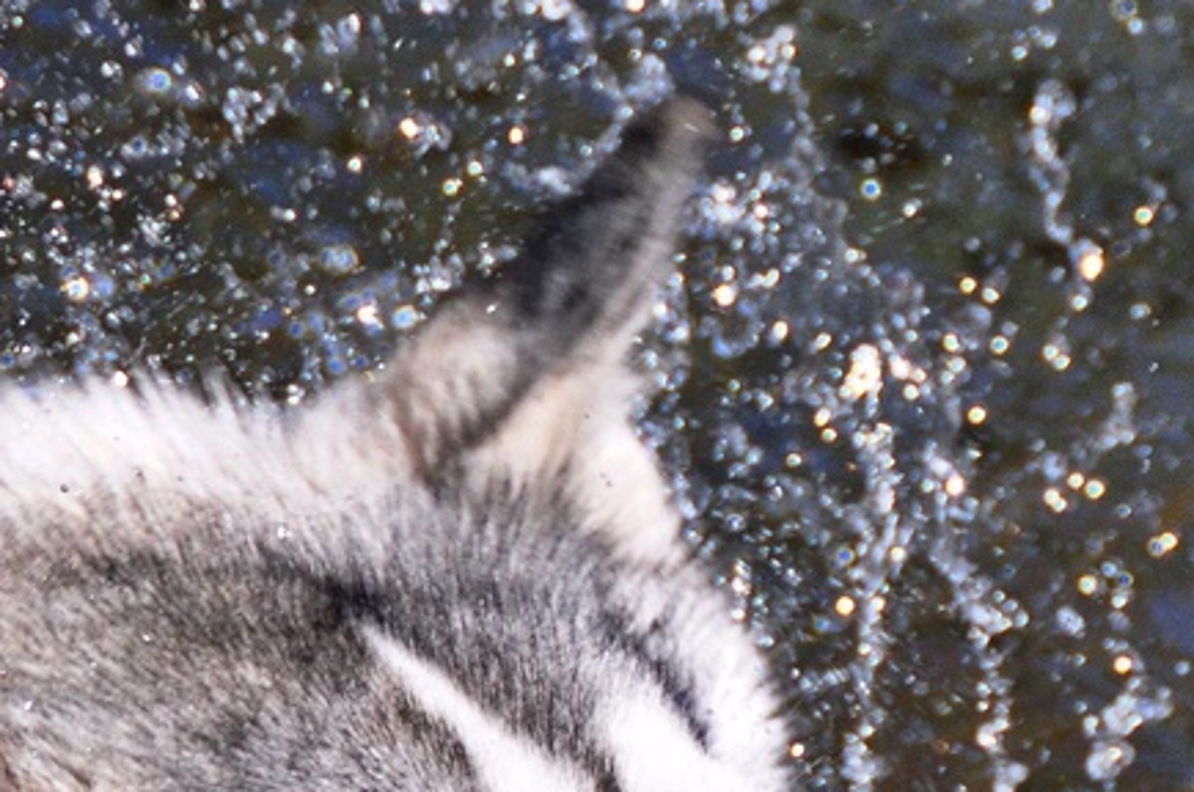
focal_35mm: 1451
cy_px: 990
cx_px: -319
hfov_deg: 1.4
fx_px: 48053
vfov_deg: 0.9
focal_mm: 300
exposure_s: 1/2000
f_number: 8
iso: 800
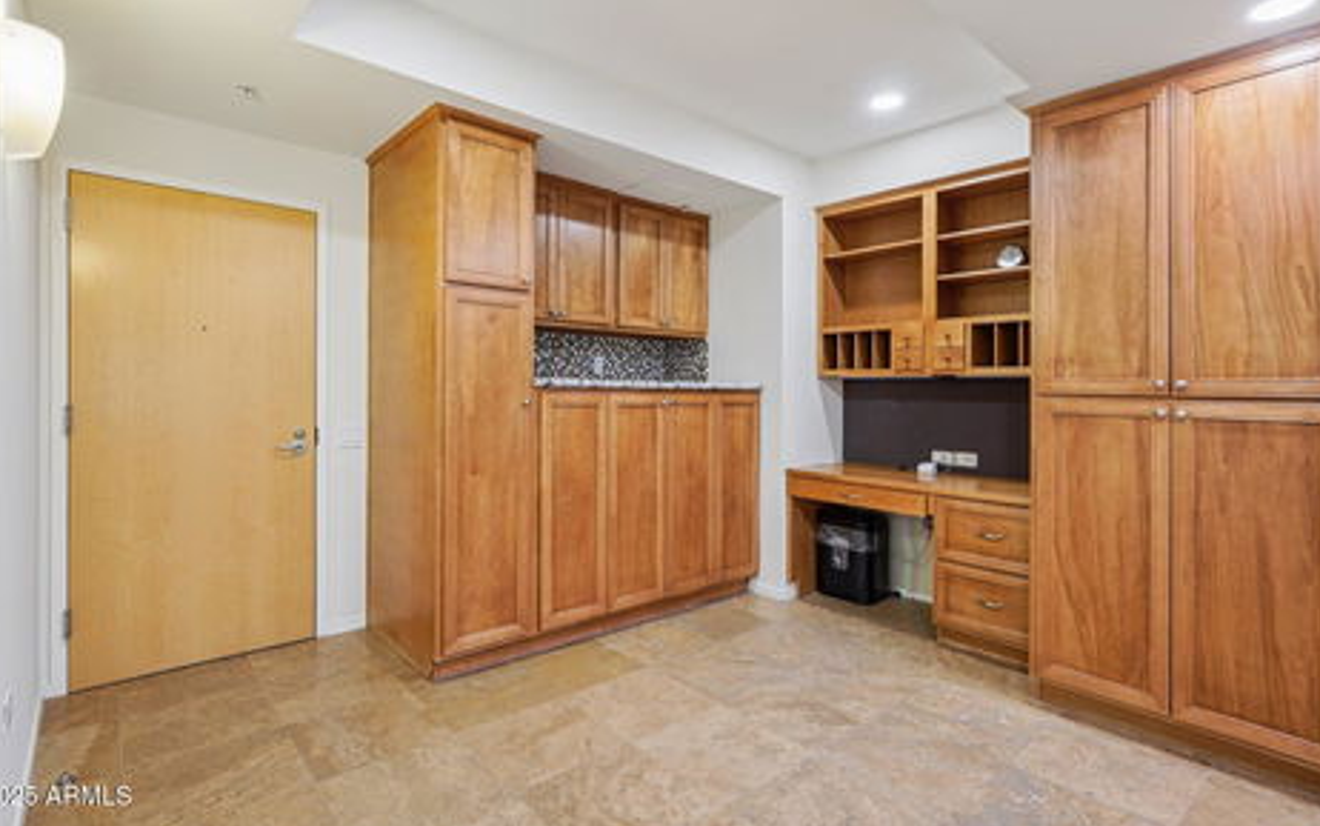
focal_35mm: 18
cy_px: 380
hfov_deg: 91.1
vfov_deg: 64.9
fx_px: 648
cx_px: 663
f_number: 8
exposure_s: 1/6
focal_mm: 17
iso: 400
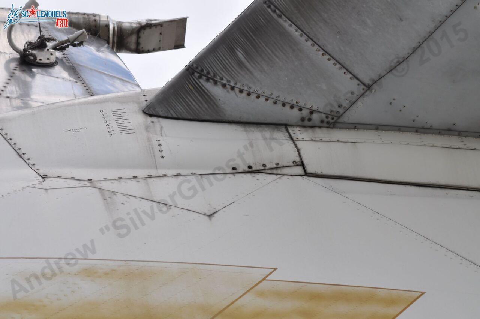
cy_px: 160
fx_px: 2497
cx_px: 240
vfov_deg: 7.3
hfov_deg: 11.0
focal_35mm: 188
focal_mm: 125
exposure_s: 1/250
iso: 200
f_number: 8
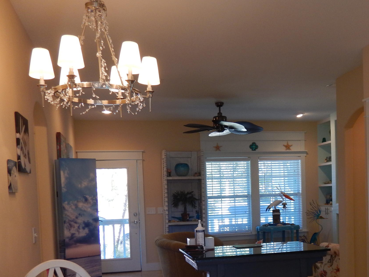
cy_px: 215
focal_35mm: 43
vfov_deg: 32.8
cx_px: 241
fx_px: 458
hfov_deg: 43.3
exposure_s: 1/50
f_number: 2.8
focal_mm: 4.3
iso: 125
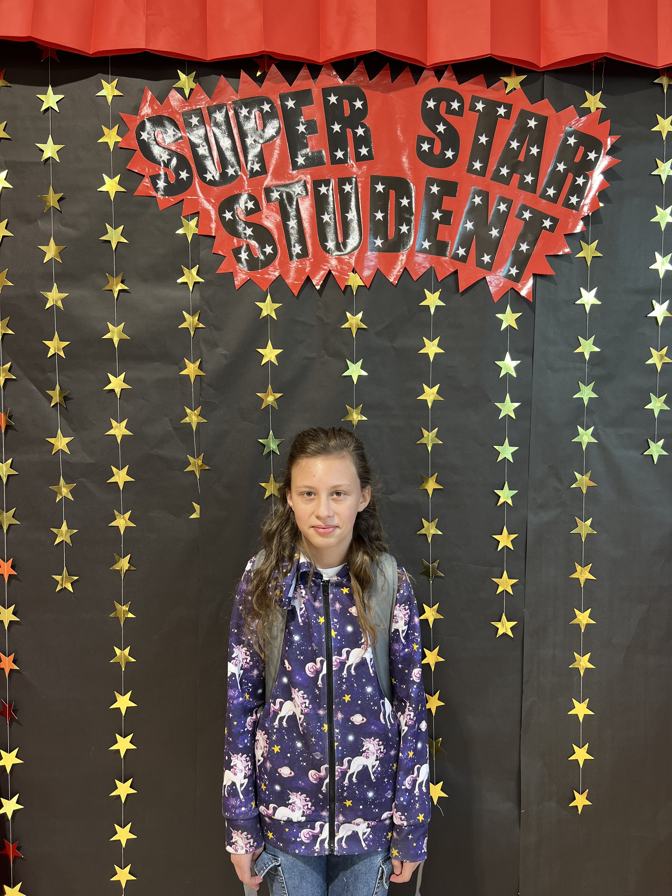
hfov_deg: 53.1
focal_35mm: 26
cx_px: 336
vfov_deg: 67.3
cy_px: 448
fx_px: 673
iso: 80
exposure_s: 1/60
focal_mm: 5.7
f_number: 1.5
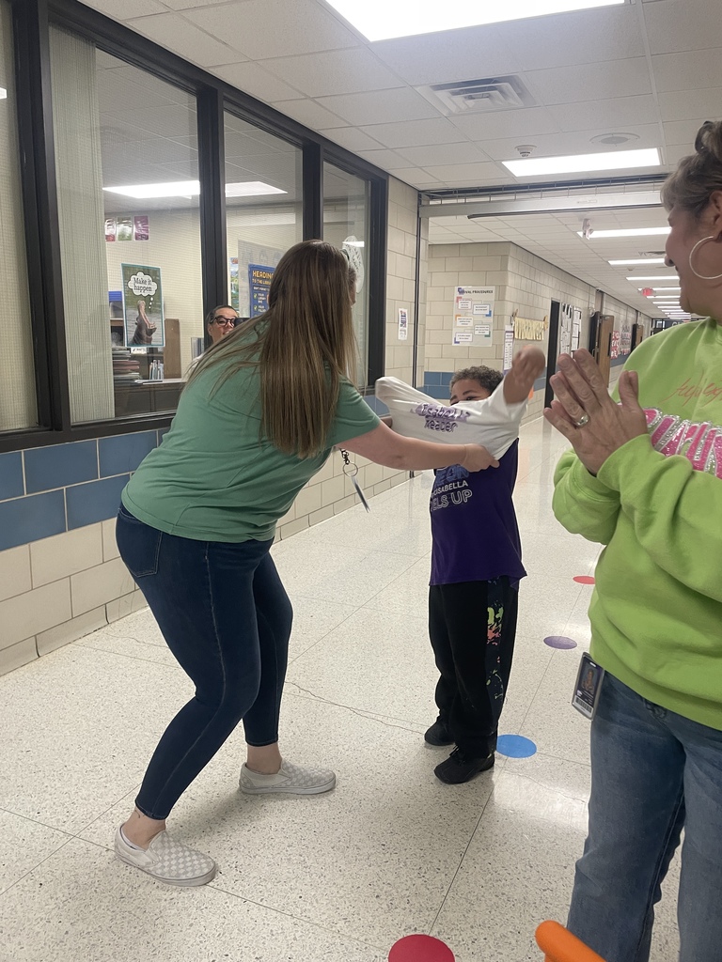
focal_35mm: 26
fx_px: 723
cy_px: 481
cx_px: 361
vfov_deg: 67.3
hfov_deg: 53.1
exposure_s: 1/98
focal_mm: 4.2
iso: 125
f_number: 1.6
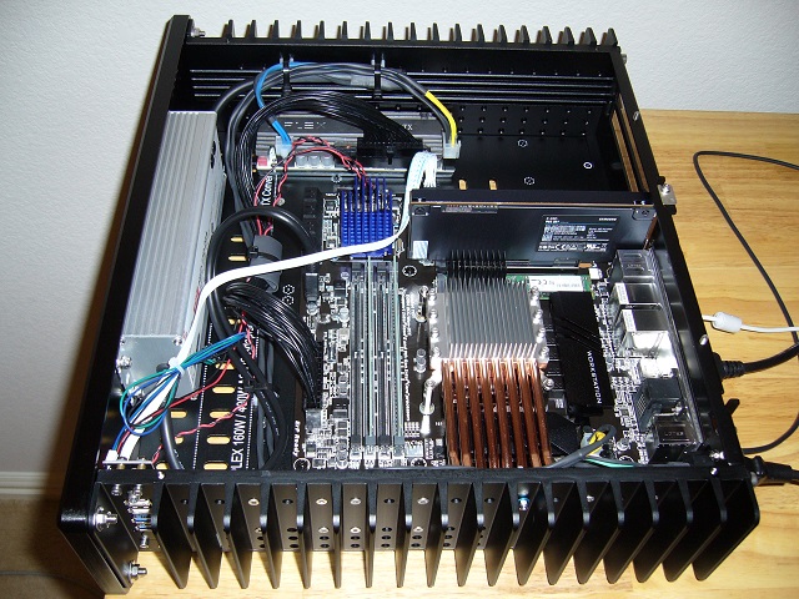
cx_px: 400
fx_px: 808
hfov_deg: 52.6
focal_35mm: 35
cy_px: 300
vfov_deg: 40.7
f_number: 2.8
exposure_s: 1/30
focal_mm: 5.8
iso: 100
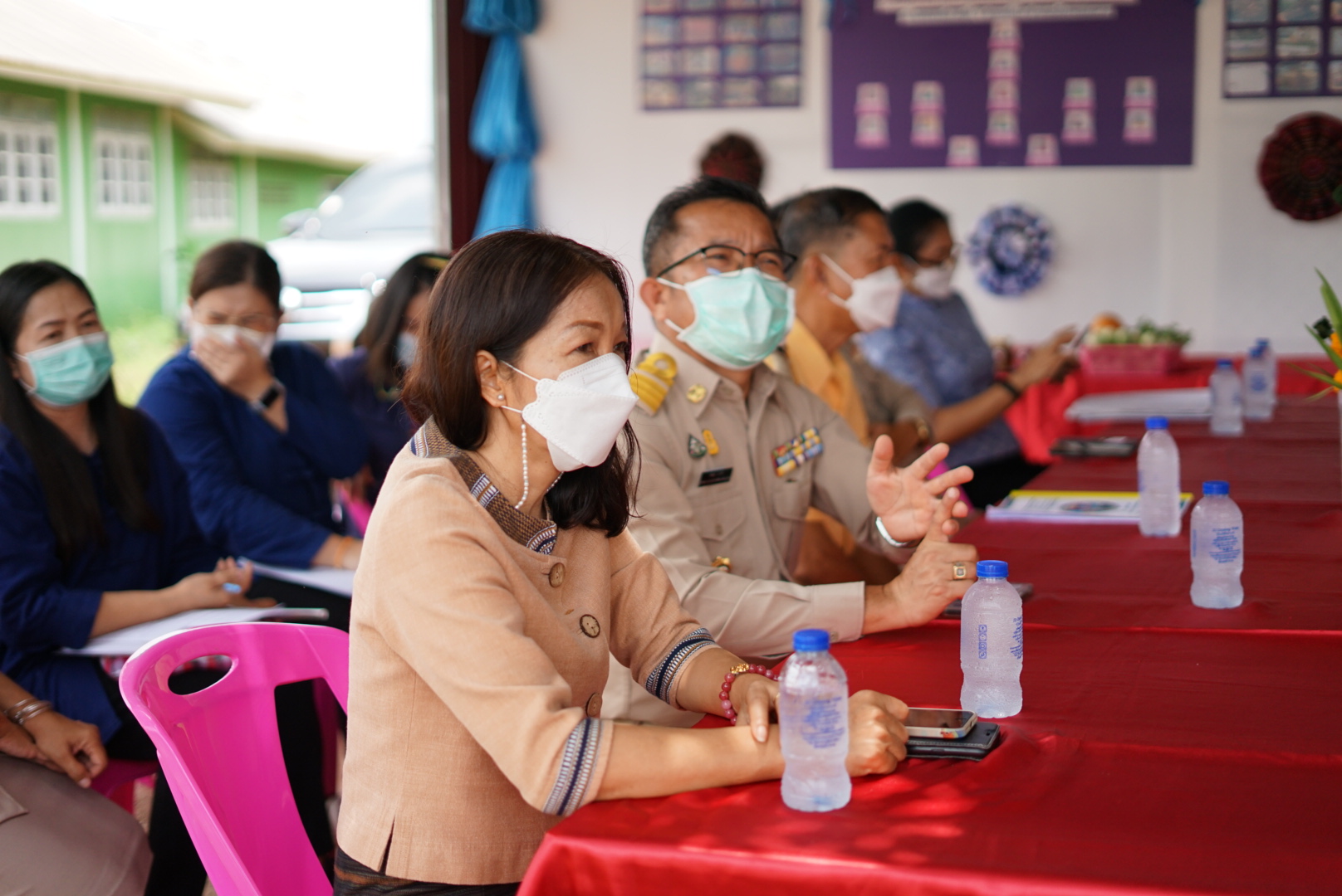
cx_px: 671
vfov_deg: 27.0
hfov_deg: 39.6
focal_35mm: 50
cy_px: 448
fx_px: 1865
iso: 400
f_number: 1.8
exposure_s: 1/3200
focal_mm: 50
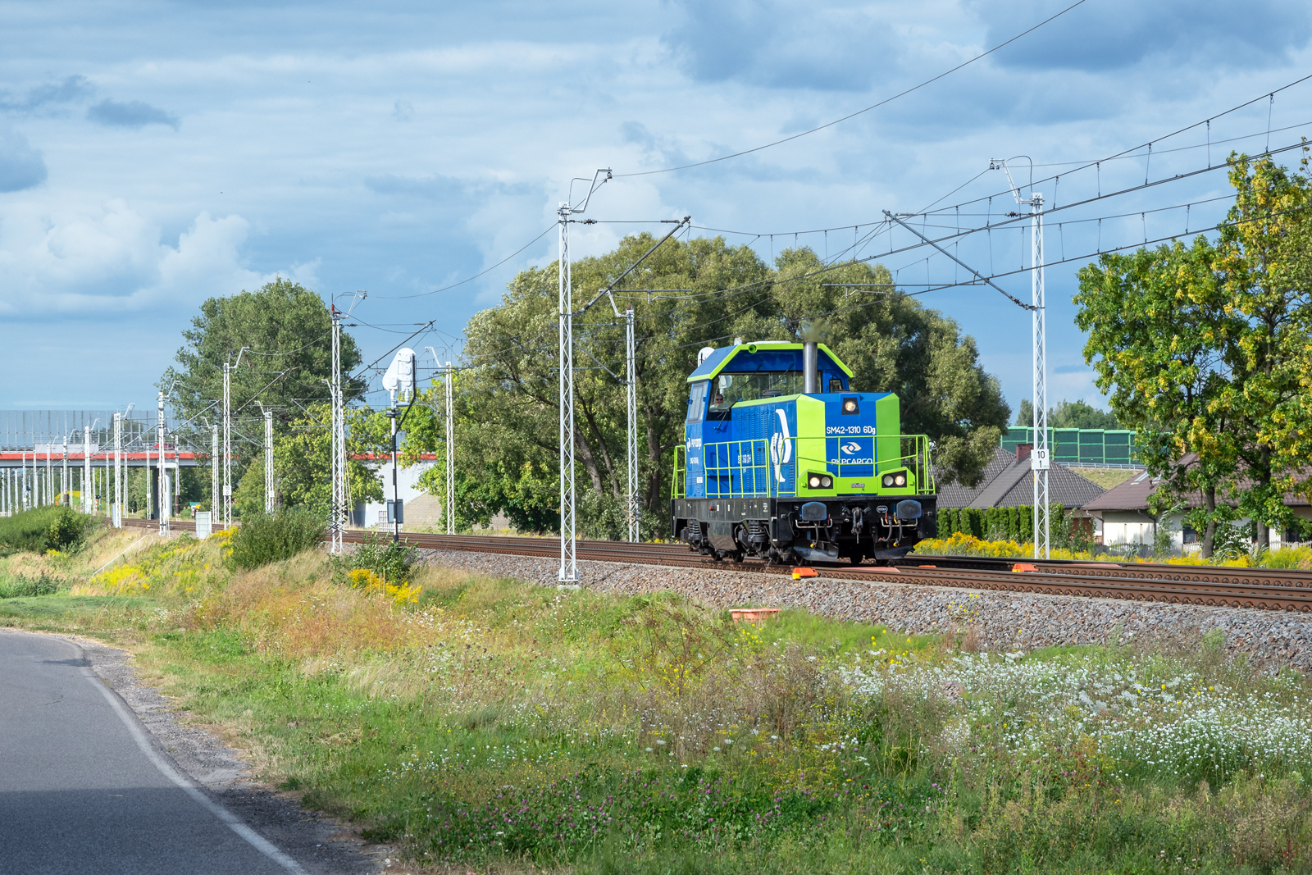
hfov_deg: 19.5
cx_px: 656
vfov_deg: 13.0
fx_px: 3827
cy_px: 438
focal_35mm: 105
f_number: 9
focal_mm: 70
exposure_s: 1/640
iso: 200
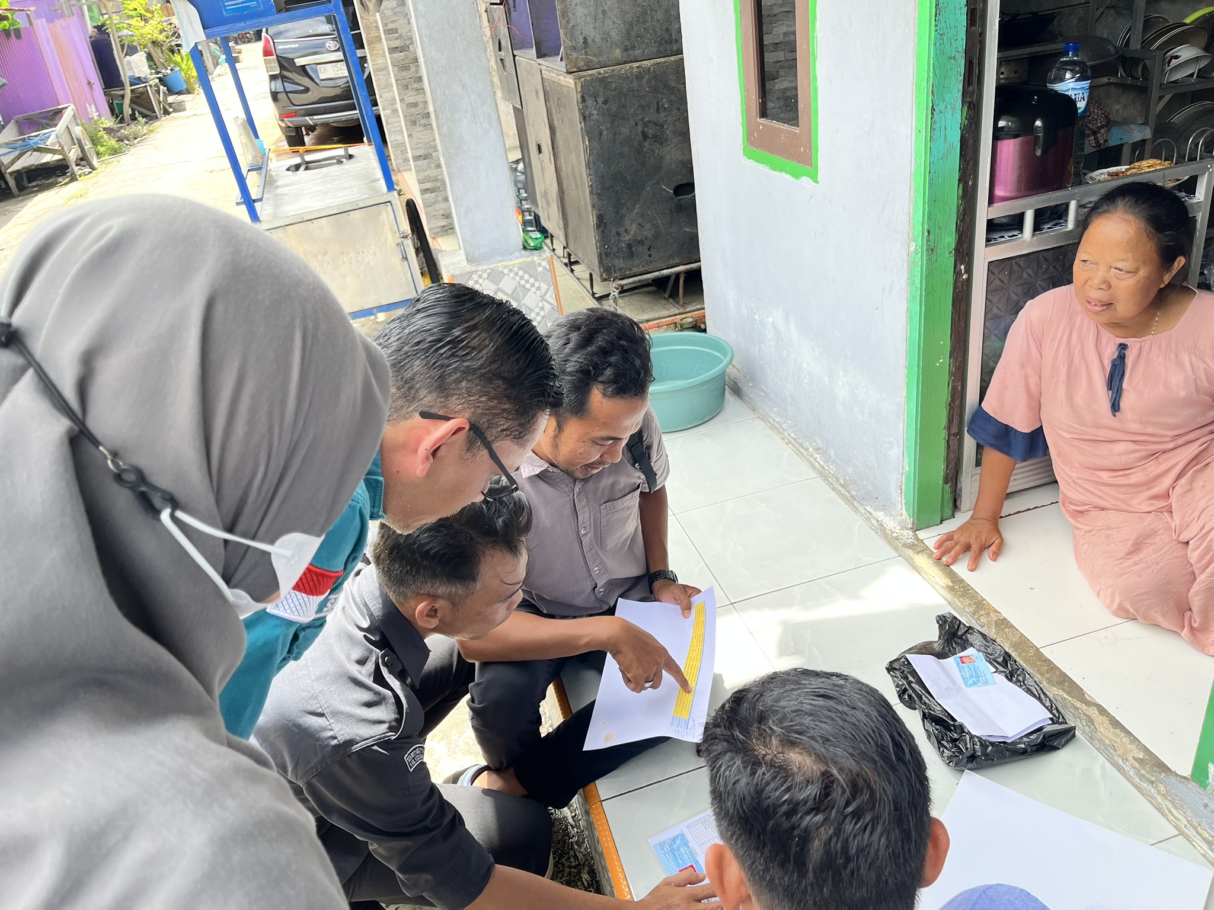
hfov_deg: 67.3
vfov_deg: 53.1
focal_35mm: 26
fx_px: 912
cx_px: 607
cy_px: 455
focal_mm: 5.1
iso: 50
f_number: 1.6
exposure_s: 1/327
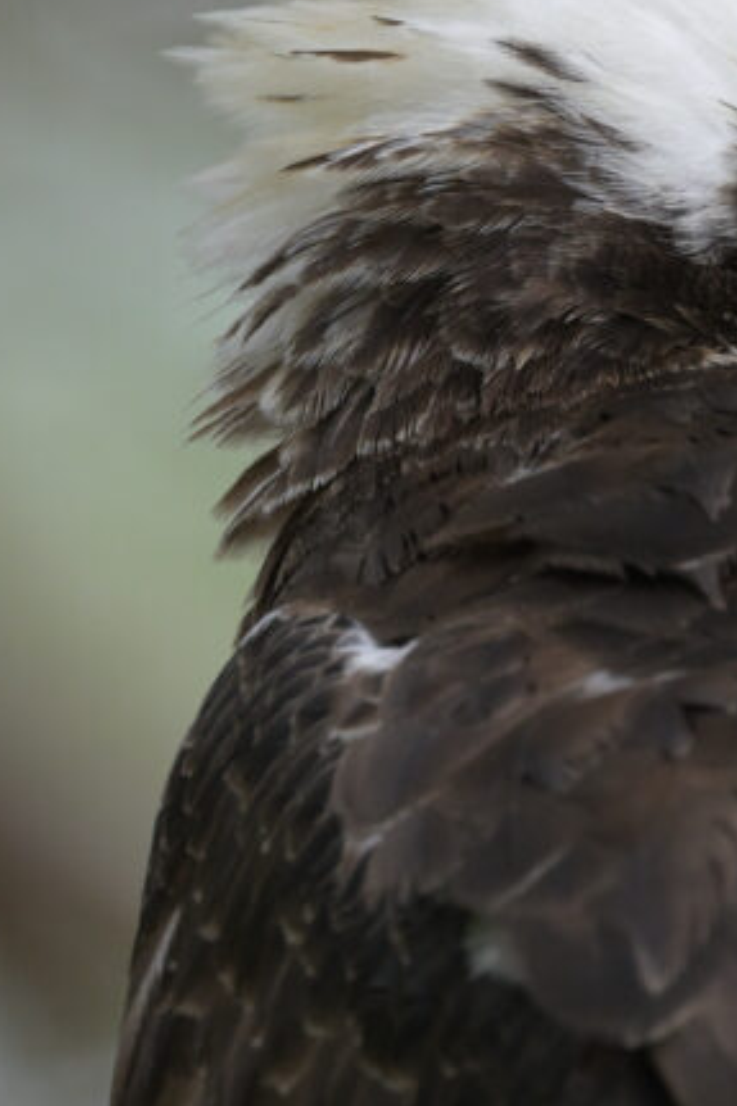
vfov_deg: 0.6
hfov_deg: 0.4
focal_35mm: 3341
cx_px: 953
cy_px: 883
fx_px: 102671
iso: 1000
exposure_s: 1/250
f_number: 7.1
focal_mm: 800
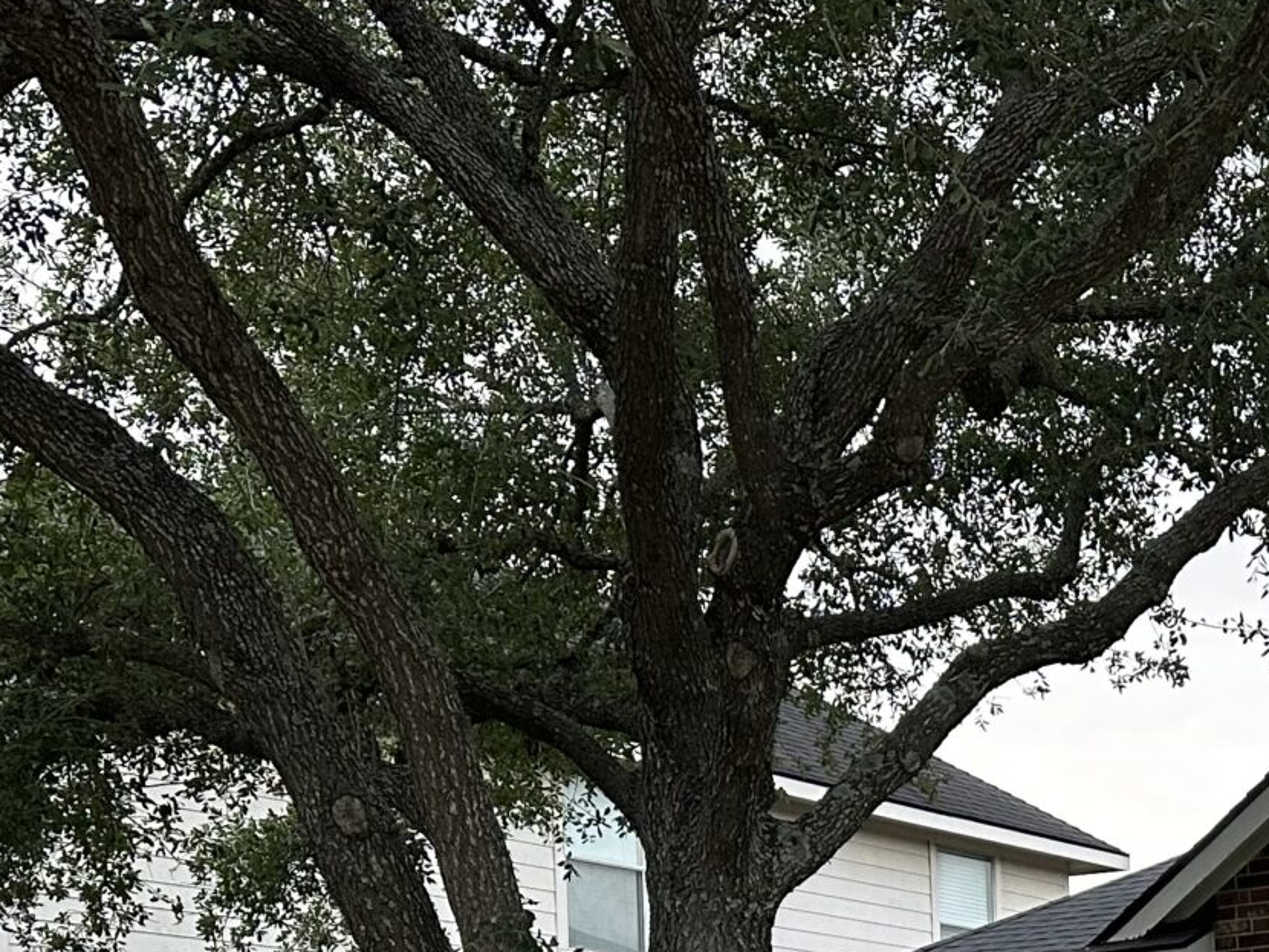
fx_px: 2714
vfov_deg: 18.1
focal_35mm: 74
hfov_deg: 24.2
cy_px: 1349
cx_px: 1462
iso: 200
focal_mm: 6.86
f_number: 1.78
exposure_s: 1/121
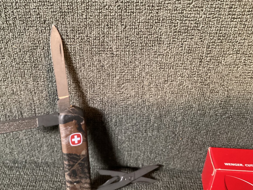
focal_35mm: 40
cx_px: 95
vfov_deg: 35.8
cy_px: 114
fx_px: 292
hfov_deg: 46.4
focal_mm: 3.3
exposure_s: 1/30
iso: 640
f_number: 2.4
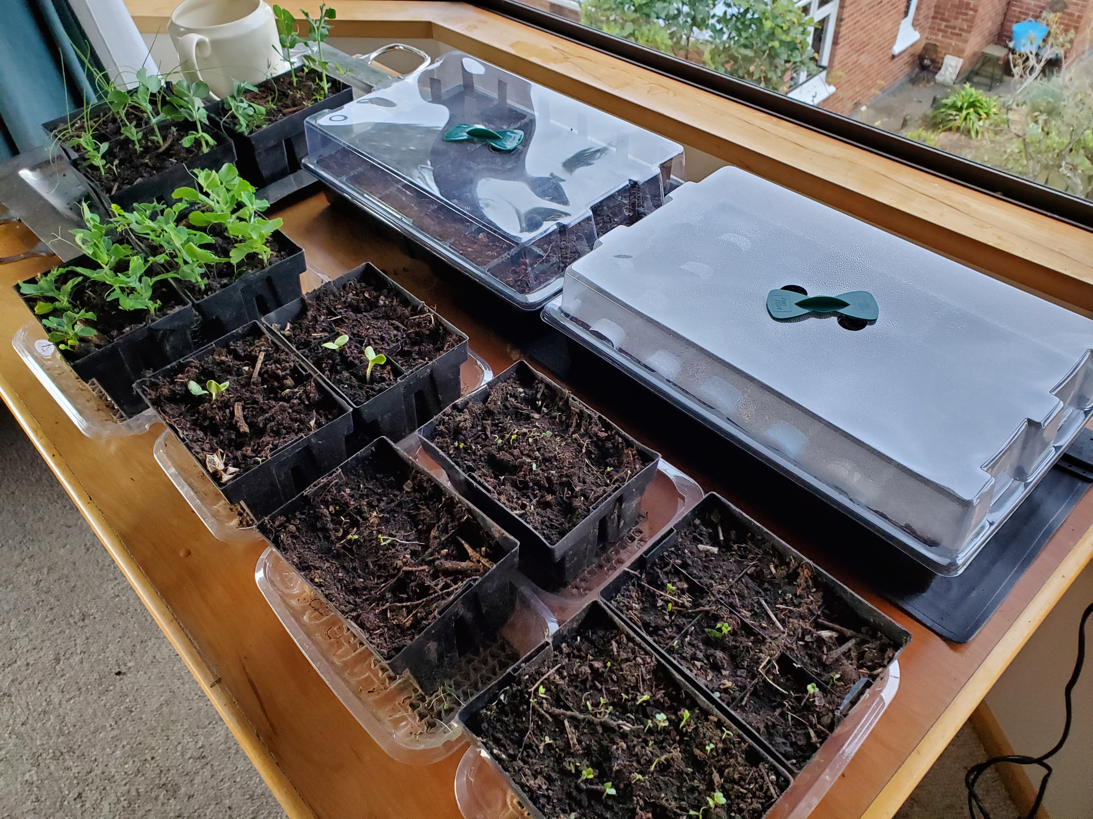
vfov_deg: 53.1
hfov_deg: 67.3
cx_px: 546
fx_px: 821
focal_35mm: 26
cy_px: 410
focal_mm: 4.3
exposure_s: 1/120
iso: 320
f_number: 2.4
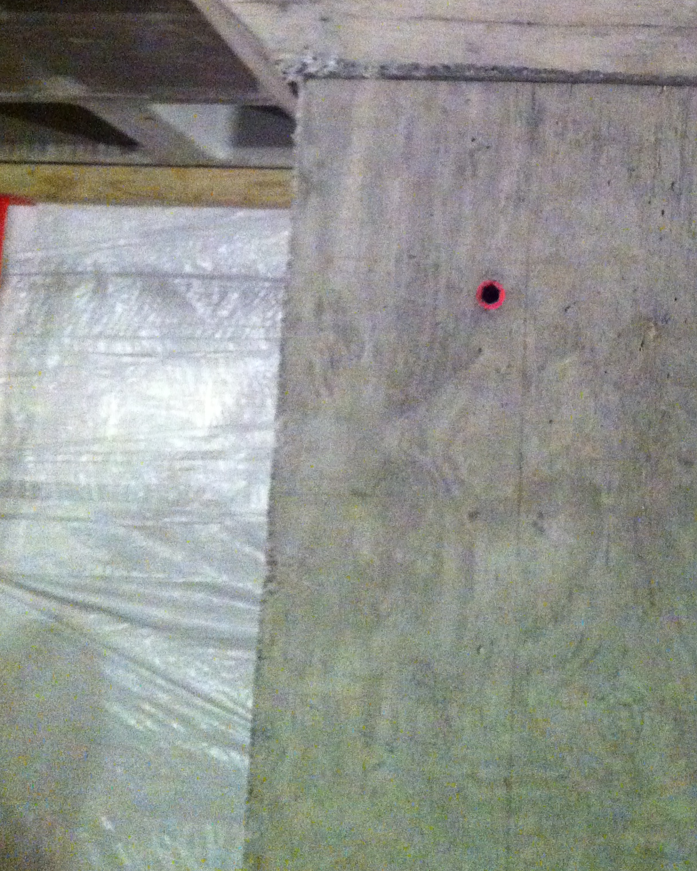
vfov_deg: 31.4
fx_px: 1495
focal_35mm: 58
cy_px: 141
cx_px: 531
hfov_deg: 25.9
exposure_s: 1/15
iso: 1000
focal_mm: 3.85
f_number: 2.8
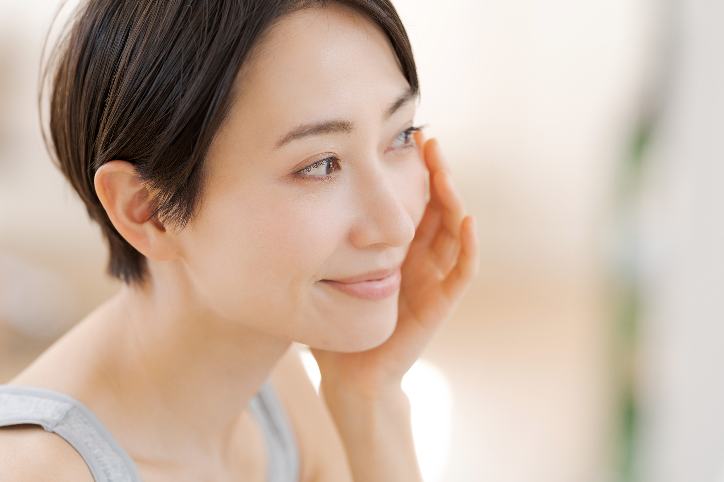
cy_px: 241
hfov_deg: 15.2
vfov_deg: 10.2
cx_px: 362
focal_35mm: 135
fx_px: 2715
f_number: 2.8
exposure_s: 1/160
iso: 320
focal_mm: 135
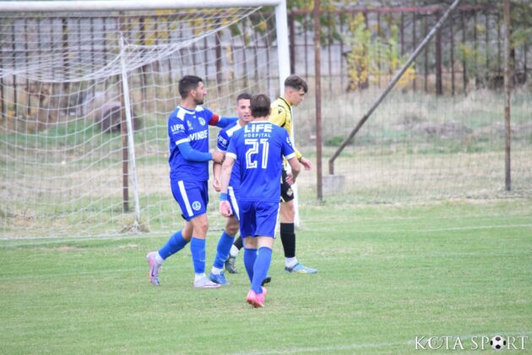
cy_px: 178
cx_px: 266
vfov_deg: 3.1
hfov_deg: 4.6
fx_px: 6649
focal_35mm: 450
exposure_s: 1/640
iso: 3200
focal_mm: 300
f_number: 5.6
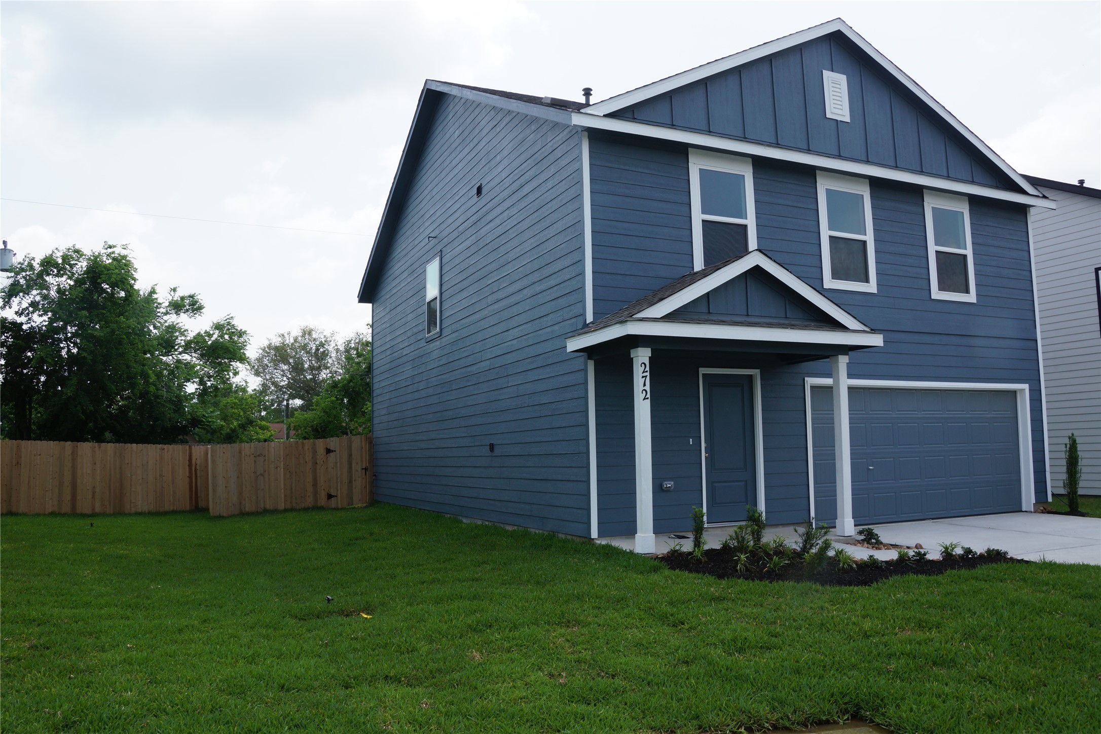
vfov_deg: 47.9
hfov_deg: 67.4
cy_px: 367
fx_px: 826
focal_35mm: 27
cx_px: 550
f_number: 11
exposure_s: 1/100
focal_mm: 18
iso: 100
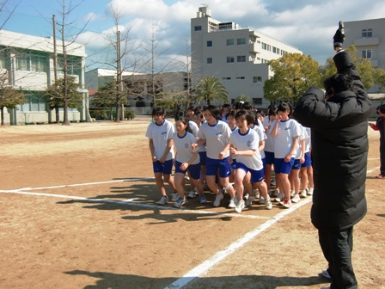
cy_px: 144
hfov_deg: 46.8
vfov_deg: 36.0
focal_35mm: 40
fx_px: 445
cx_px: 192
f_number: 3.8
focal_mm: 7.1
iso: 64
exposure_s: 1/640
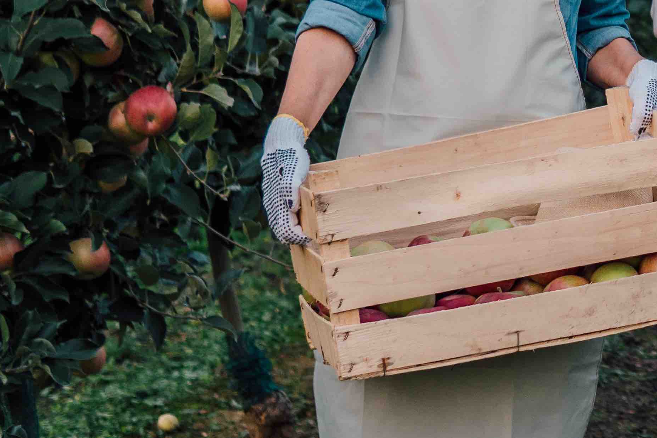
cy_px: -29
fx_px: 2665
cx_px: 917
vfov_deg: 9.3
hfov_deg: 13.4
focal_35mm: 146
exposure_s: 1/160
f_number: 2
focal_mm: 30
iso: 160
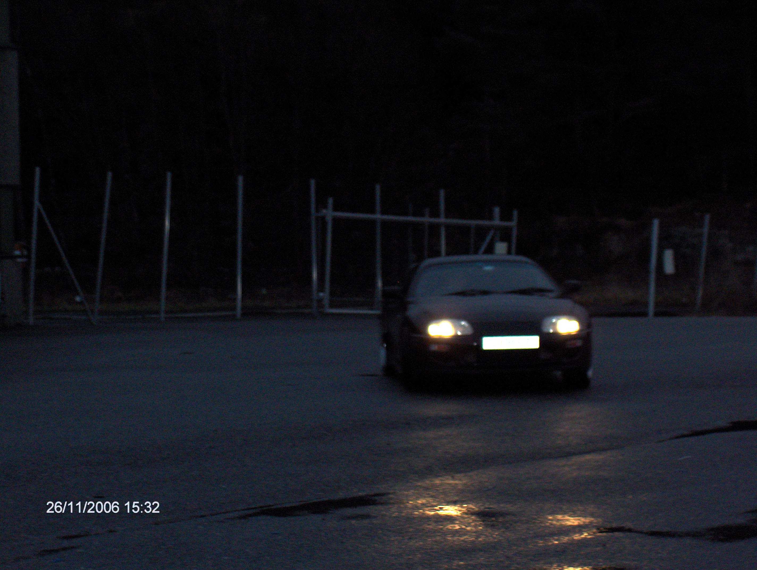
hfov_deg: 16.8
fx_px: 2562
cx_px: 378
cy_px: 285
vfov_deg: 12.7
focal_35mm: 117
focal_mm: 24
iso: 200
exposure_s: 1/125
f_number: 4.9
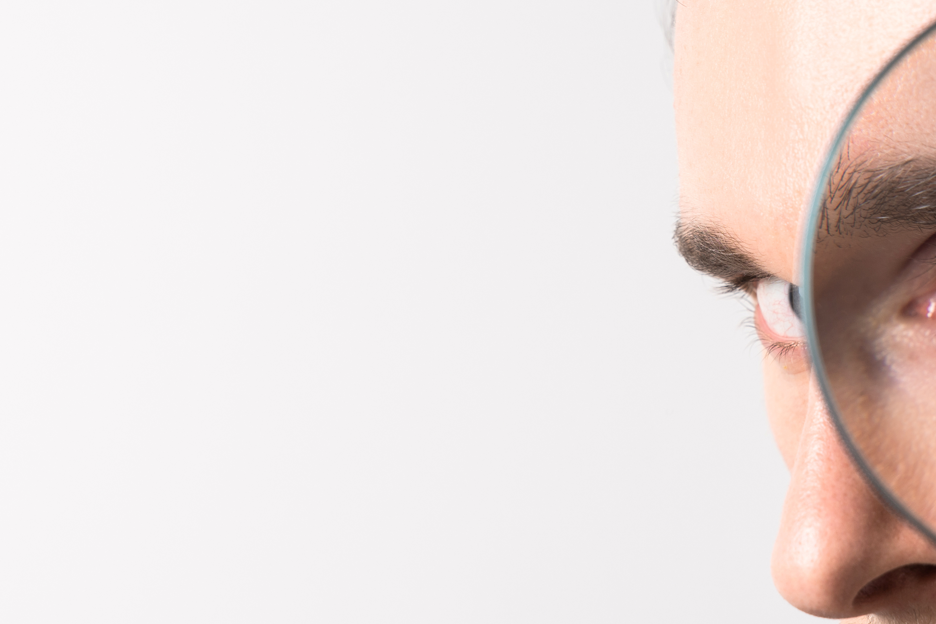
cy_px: 295
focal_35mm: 115
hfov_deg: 17.6
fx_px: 2990
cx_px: 777
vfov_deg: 11.9
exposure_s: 1/125
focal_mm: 49
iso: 125
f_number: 5
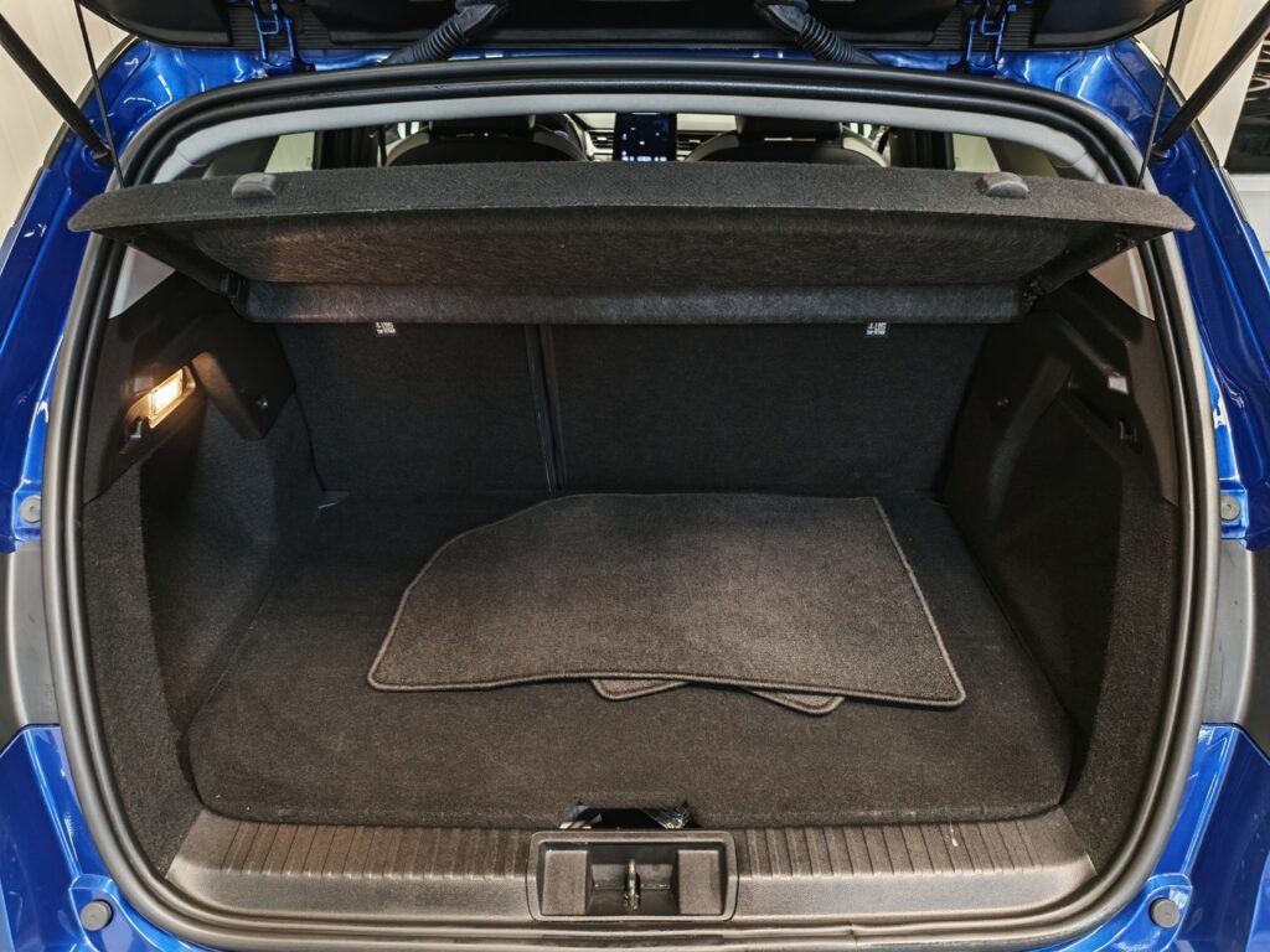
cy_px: 476
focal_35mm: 23
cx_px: 635
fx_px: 844
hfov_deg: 73.9
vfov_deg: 58.9
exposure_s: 1/50
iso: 250
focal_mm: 5.4
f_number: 1.6
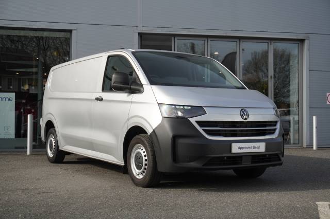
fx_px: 440
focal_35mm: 48
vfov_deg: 28.0
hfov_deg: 41.1
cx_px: 165
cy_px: 110
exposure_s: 1/200
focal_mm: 32
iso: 100
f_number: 5.6
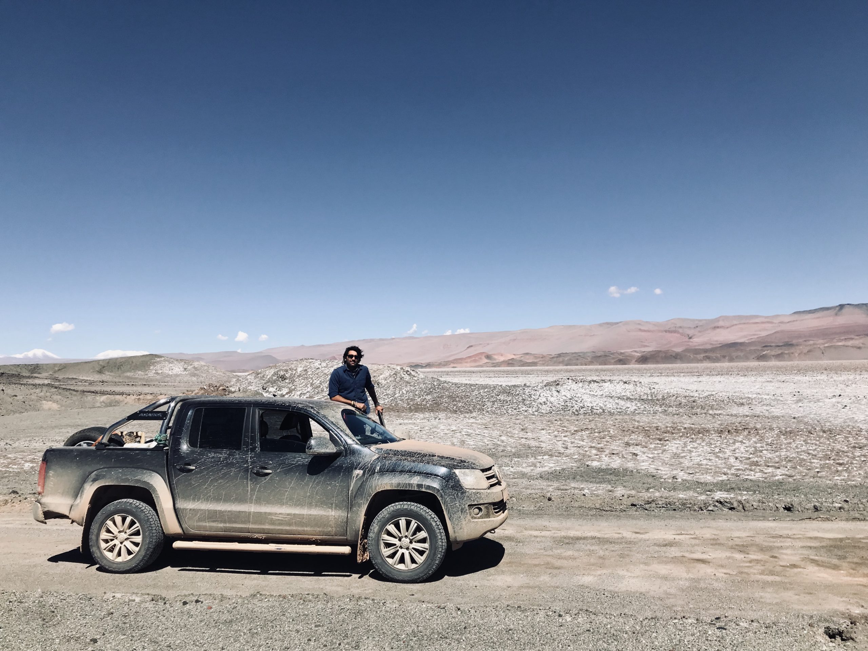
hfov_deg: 63.4
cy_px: 326
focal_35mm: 28
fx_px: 702
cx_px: 434
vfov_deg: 49.7
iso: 20
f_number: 1.8
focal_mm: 3.99
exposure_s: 1/3546
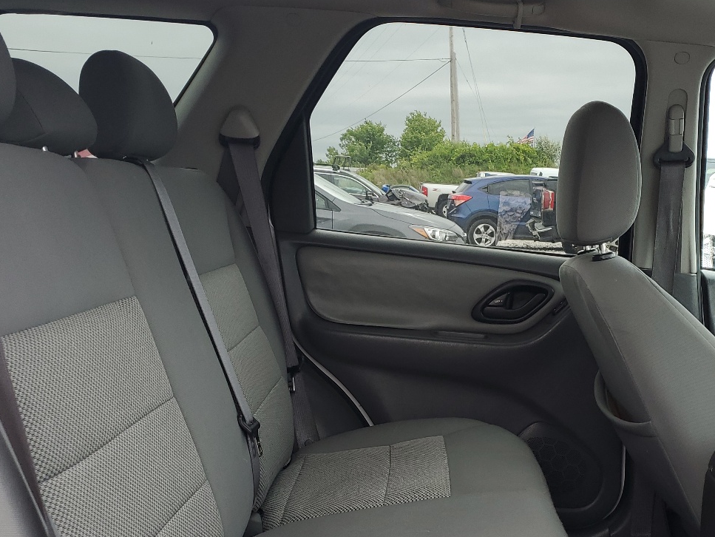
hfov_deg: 43.7
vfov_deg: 32.9
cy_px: 407
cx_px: 419
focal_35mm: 43
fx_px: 889
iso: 50
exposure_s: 1/189
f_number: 1.5
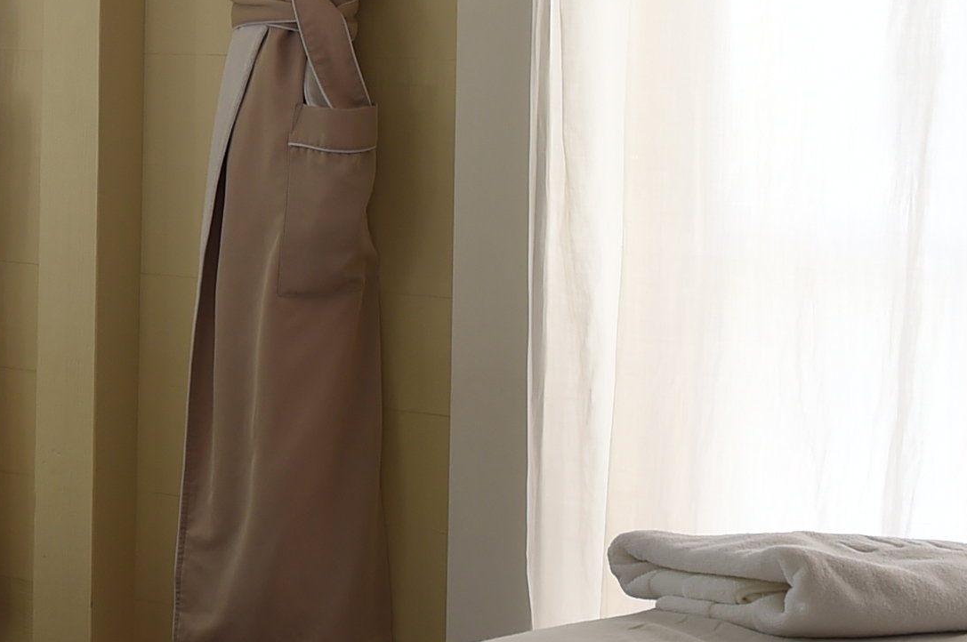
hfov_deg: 15.9
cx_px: -443
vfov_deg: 11.4
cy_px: 133
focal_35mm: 119
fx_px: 3193
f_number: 9
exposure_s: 1/50
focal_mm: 35
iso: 400
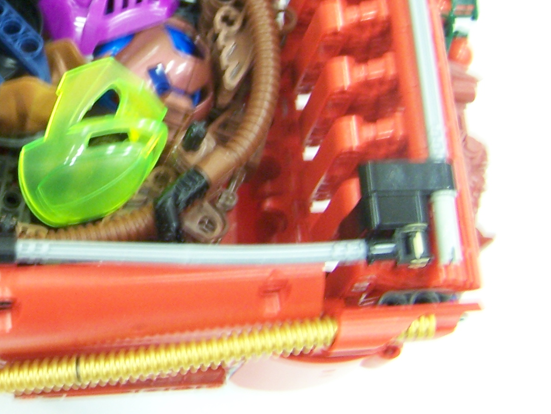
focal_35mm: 83
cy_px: 31
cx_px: -5
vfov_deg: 17.5
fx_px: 1322
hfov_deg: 22.6
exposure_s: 1/8
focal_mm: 6.3
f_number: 2.8
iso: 140
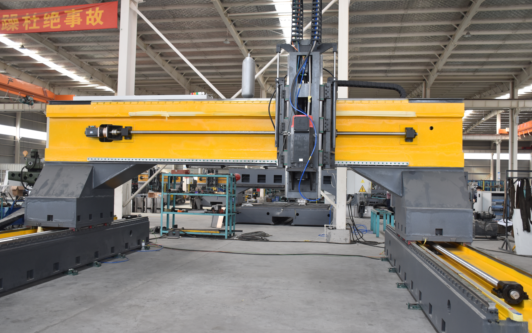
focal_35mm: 31
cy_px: 170
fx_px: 449
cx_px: 268
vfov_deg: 40.6
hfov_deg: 61.2
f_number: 5
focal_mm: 20
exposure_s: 1/100
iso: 400
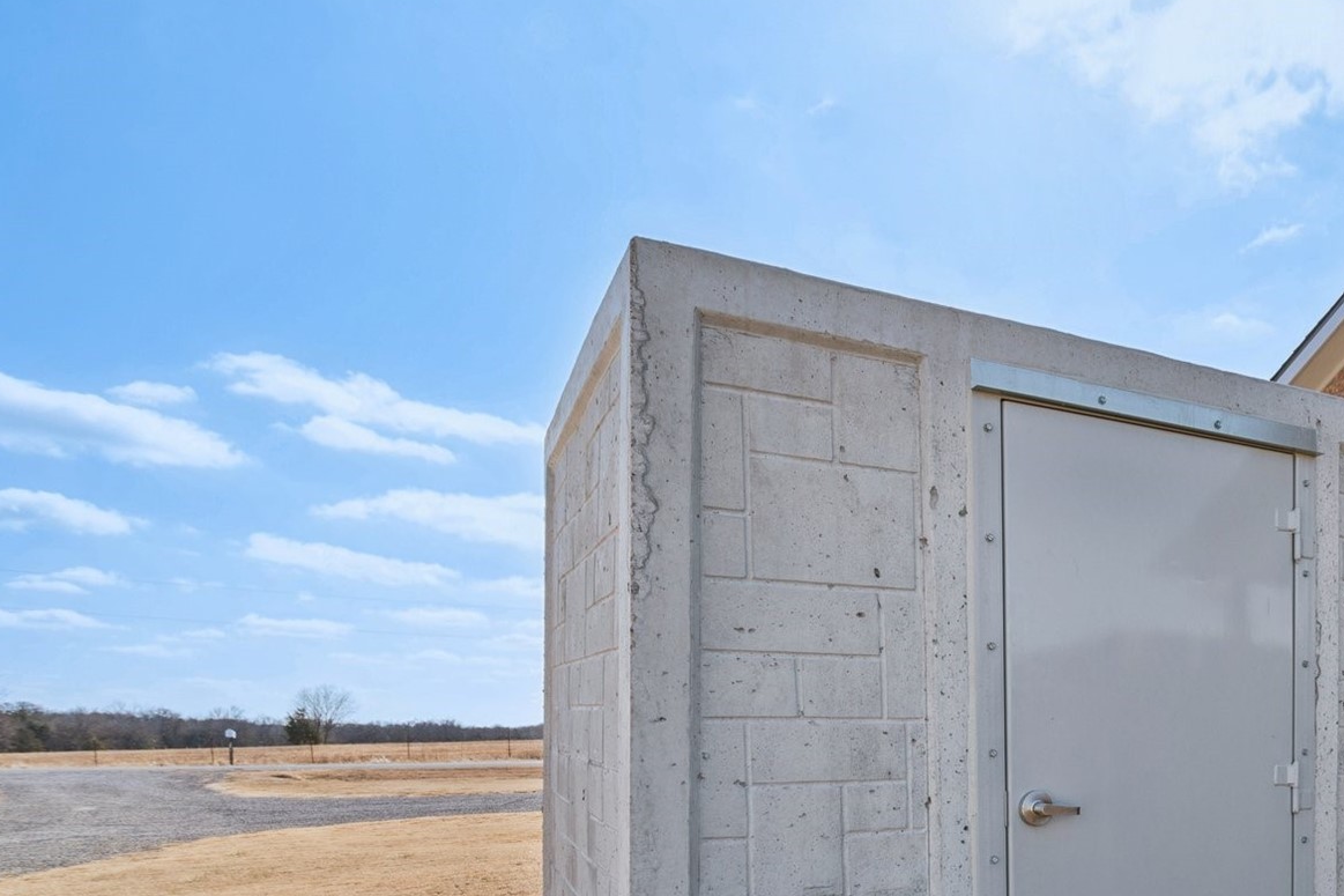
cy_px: 756
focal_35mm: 28
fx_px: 1045
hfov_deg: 58.8
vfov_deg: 43.5
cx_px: 1130
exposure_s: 1/320
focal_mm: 16
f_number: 7.1
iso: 200
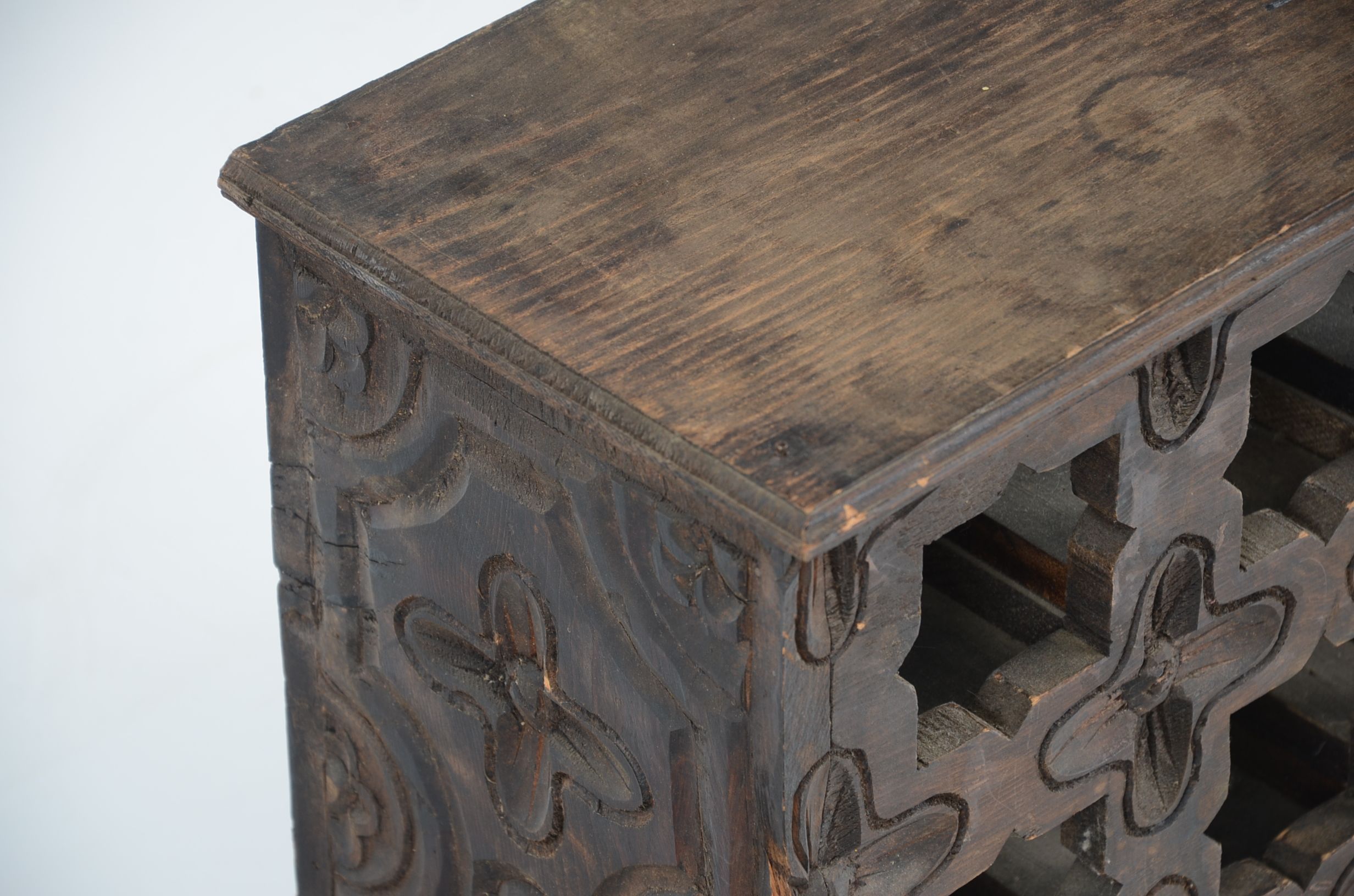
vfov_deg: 8.7
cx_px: 677
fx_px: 5911
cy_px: 448
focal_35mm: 158
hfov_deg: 13.1
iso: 160
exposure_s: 1/60
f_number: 5.6
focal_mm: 105
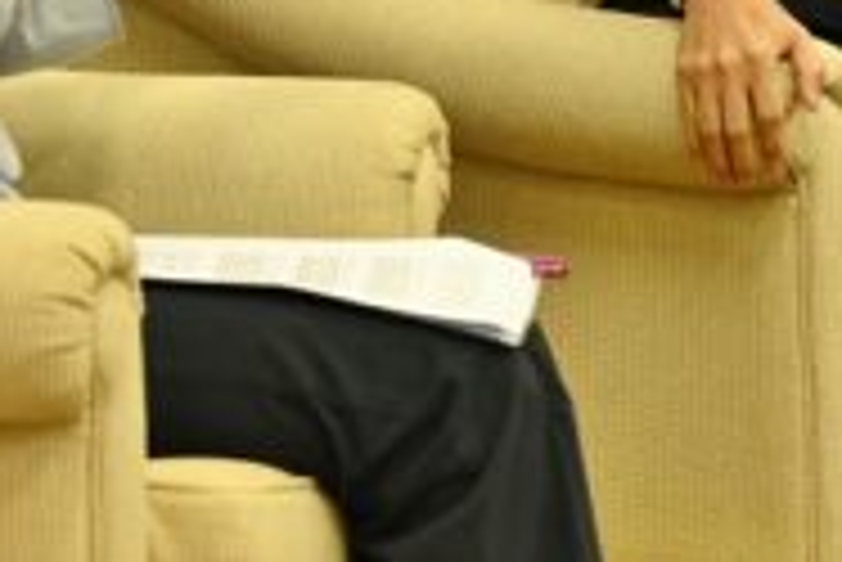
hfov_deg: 8.5
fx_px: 5641
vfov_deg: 5.7
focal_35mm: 241
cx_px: 950
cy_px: -137
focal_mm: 75
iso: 2000
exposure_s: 1/60
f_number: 6
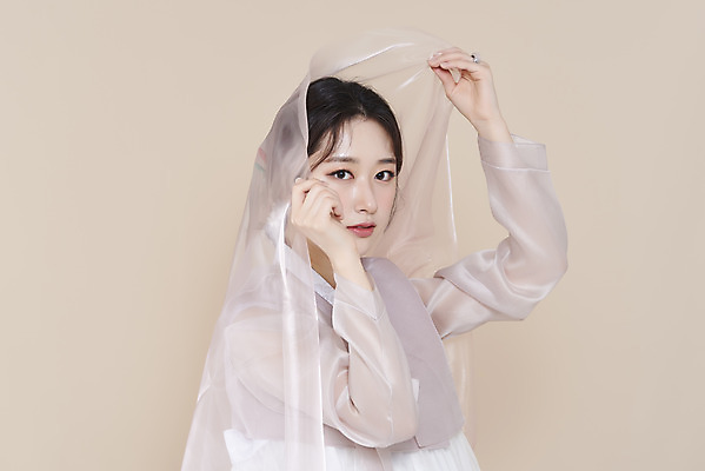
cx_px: 352
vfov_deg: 13.1
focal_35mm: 105
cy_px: 236
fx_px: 2057
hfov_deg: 19.4
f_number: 11
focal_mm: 105
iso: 64
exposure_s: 1/125
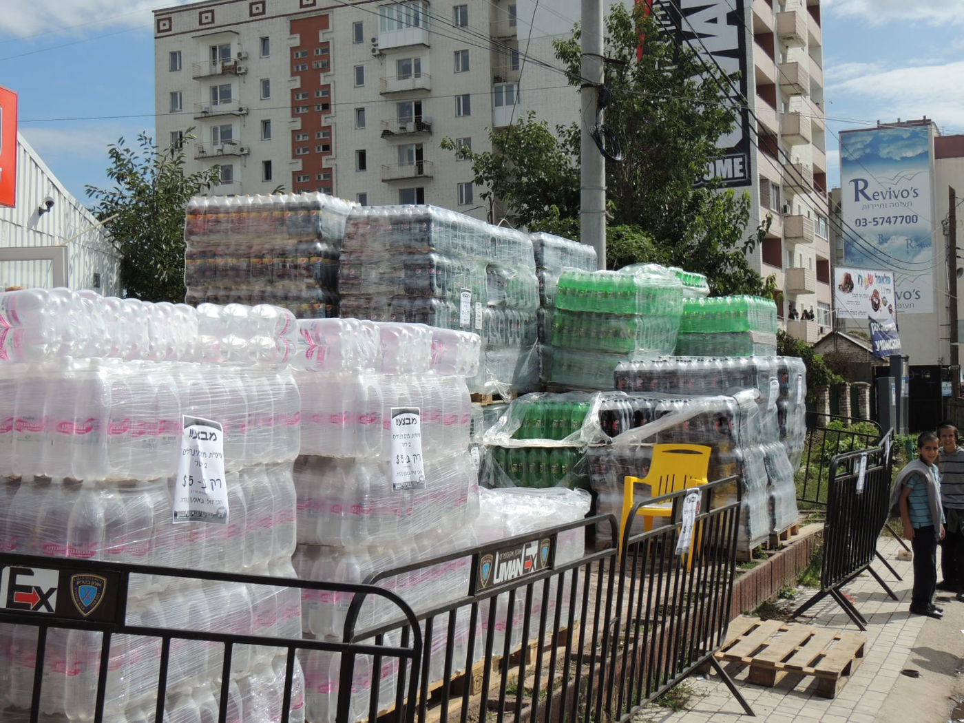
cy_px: 362
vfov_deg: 30.9
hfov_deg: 40.4
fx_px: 1309
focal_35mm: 47
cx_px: 482
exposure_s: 1/1250
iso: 100
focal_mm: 8.3
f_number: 4.4
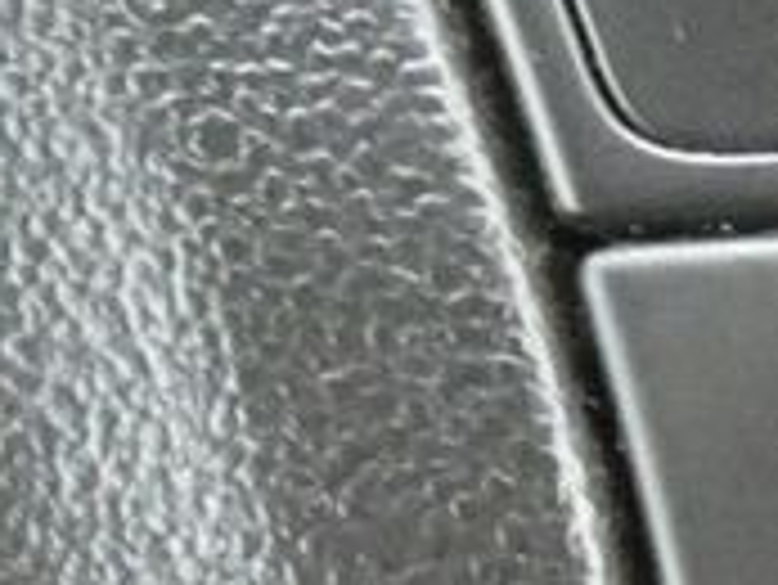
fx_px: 4386
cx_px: 881
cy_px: 1130
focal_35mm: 195
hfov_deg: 10.0
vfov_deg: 7.4
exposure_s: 1/20
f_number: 5.6
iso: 1600
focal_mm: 6
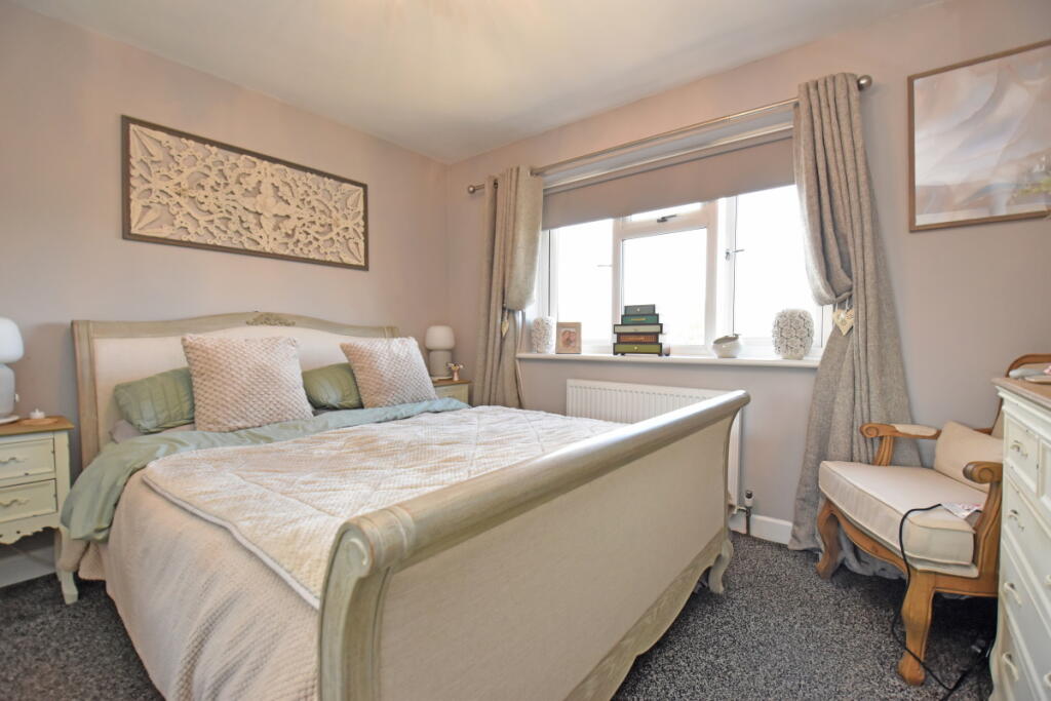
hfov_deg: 100.4
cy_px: 350
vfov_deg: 77.3
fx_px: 438
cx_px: 526
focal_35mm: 15
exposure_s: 1/160
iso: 800
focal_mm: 10
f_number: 4.5
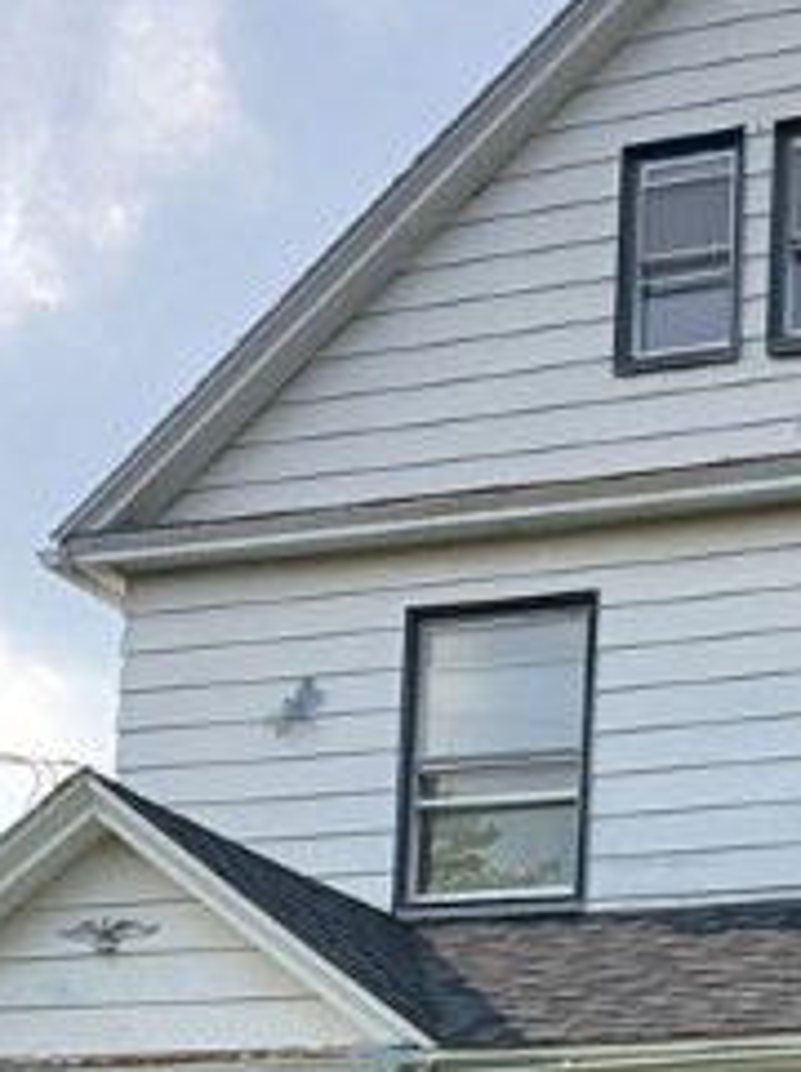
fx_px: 2568
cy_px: 1237
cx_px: 672
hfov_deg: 17.5
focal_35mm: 83
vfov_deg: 22.1
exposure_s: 1/326
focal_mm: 3.98
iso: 20
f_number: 1.8
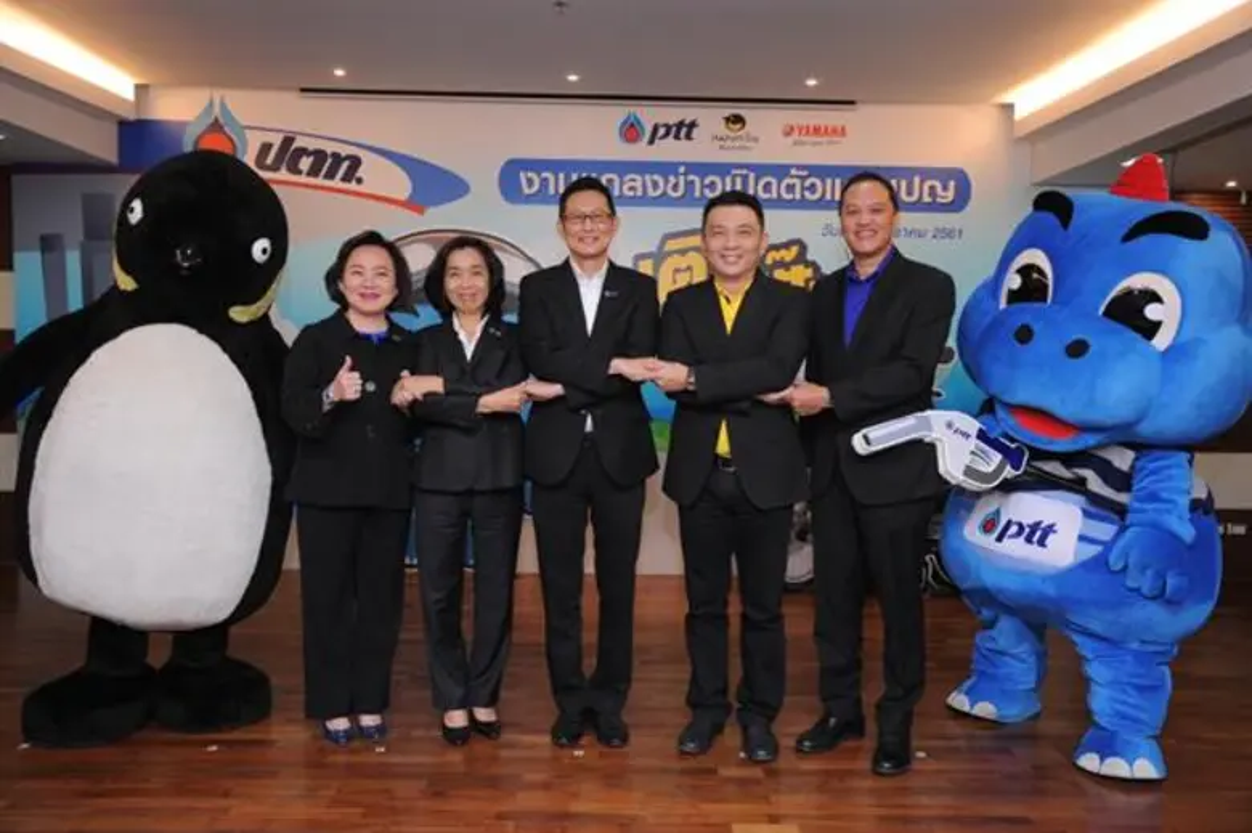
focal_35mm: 31
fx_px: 1077
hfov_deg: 60.3
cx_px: 626
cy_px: 416
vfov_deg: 42.3
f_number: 5
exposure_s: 1/125
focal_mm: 31
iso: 1600
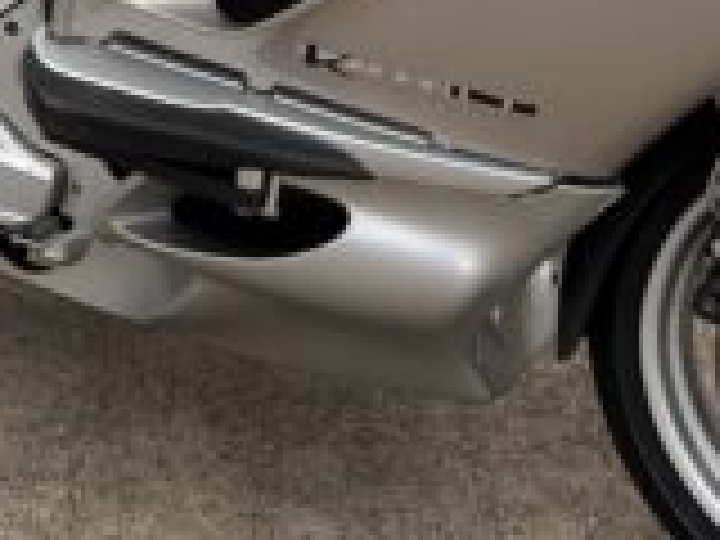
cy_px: -243
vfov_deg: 14.5
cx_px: 238
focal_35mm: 96
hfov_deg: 20.4
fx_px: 1997
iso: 80
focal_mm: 6.76
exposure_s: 1/419
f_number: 1.78
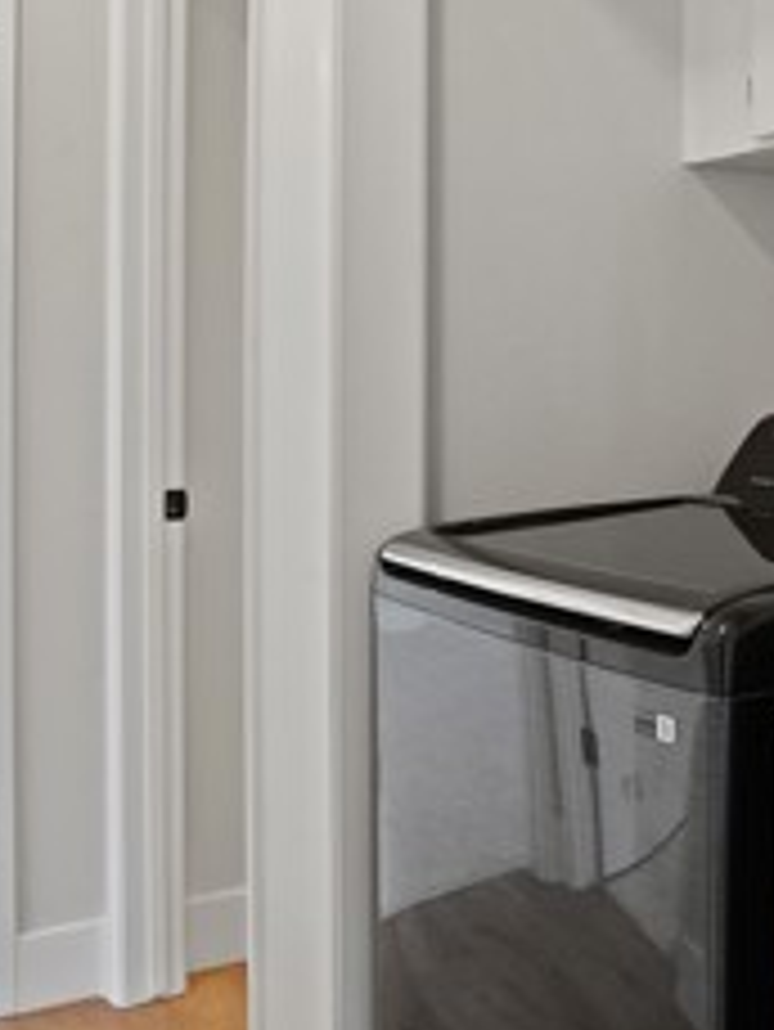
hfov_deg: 32.7
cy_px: 432
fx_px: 1281
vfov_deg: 43.7
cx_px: 616
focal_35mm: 43
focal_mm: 16
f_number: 4
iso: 160
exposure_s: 1/8
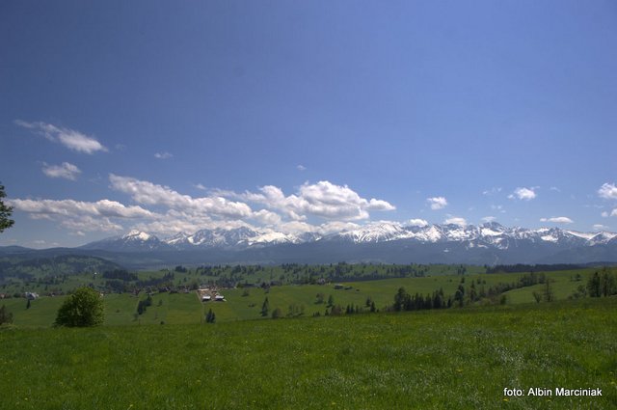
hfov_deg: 67.4
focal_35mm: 27
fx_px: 462
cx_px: 308
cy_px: 205
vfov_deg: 47.8
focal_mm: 18
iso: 100
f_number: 8
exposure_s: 1/250
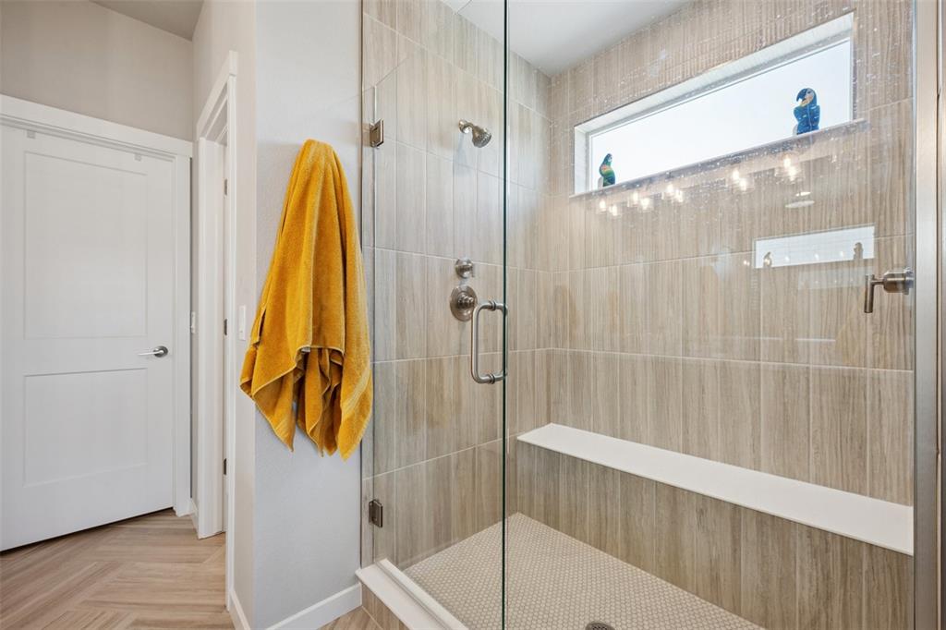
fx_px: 394
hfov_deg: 100.4
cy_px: 315
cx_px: 473
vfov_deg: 77.3
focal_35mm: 15
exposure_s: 1/6
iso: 100
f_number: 11
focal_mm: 15
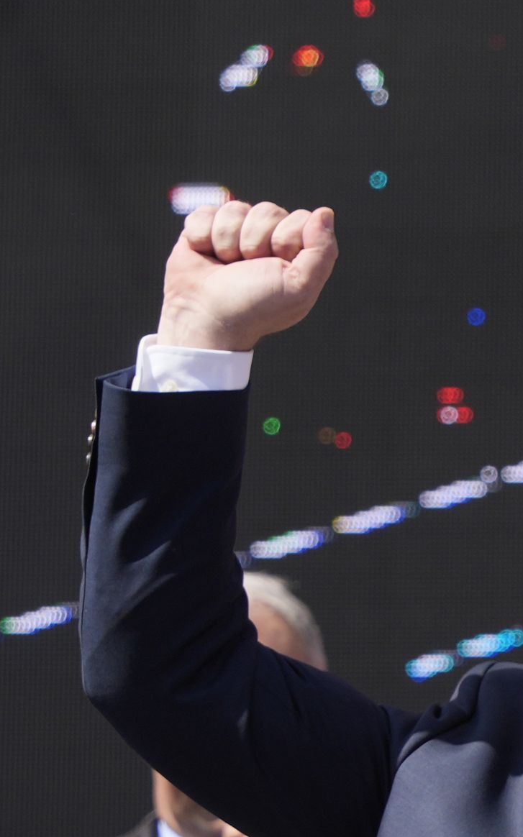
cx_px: 1151
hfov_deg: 2.9
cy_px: 761
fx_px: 10313
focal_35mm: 452
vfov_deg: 4.6
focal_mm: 129
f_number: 6.3
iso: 320
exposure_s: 1/1250
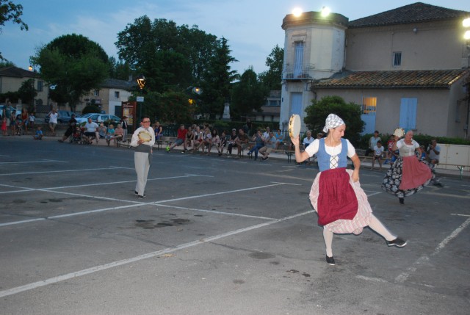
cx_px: 235
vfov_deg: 37.0
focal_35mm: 36
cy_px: 158
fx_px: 471
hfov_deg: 53.1
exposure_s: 1/60
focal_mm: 24
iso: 800
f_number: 4.2
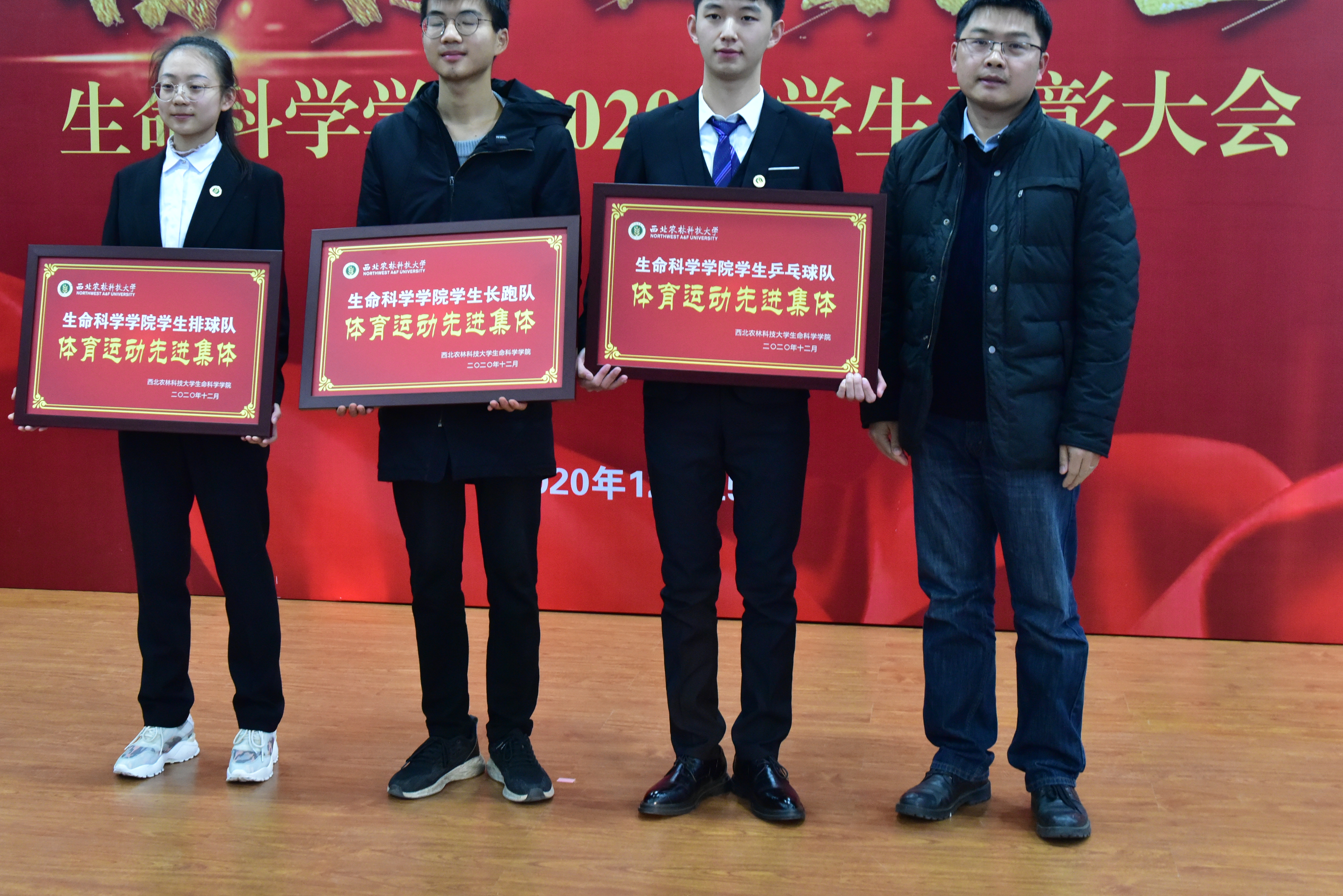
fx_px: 1828
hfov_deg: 40.3
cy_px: 332
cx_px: 605
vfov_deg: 27.4
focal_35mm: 49
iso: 3600
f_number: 4.5
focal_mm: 38
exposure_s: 1/40
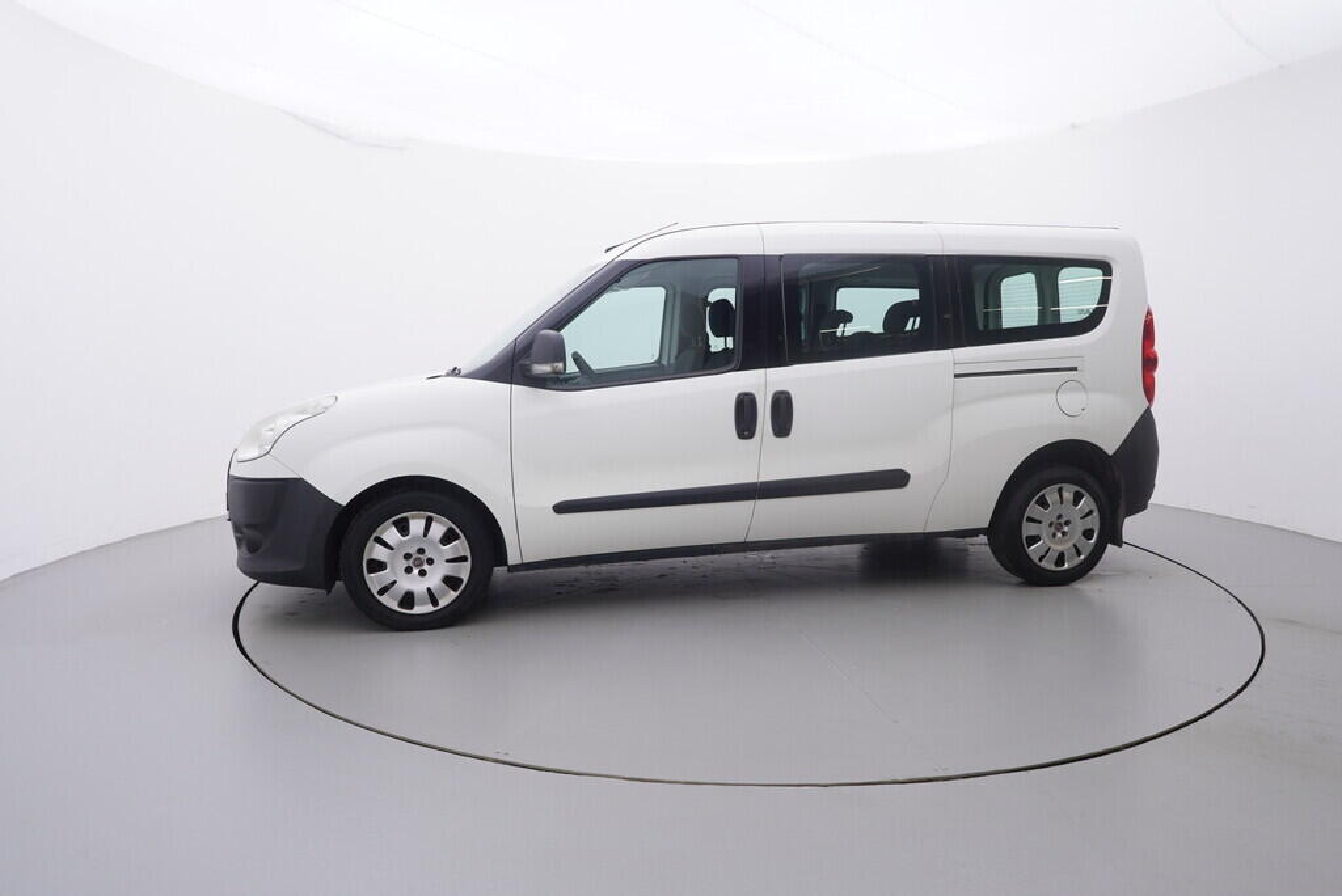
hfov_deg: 77.3
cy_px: 448
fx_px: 839
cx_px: 671
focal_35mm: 22
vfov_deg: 56.2
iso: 200
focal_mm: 15
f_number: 5
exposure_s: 1/80
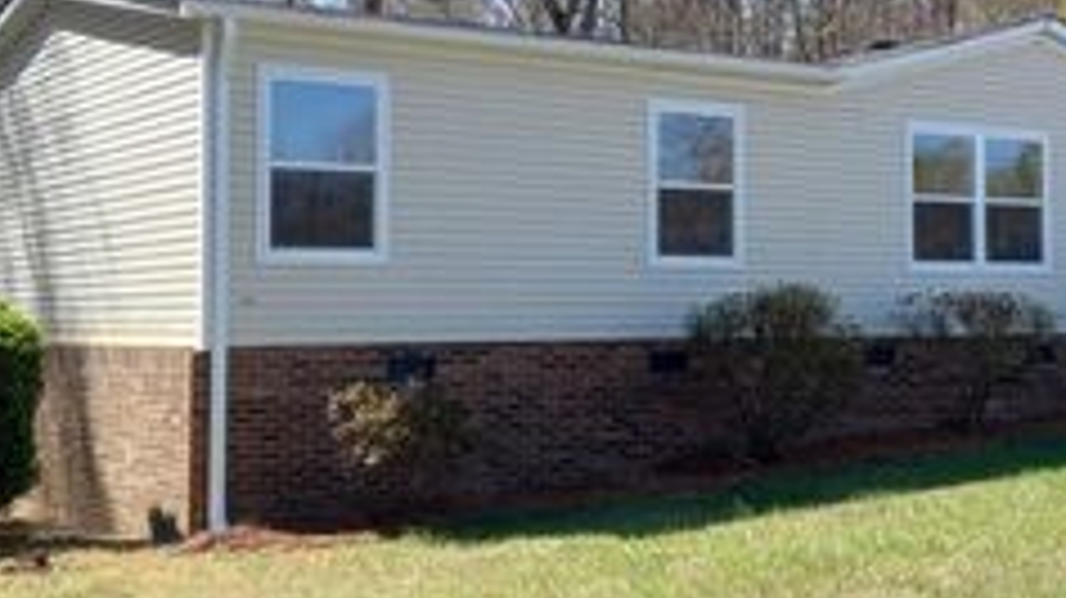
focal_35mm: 62
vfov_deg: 19.4
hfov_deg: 33.1
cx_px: 814
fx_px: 1752
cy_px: 259
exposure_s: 1/739
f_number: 1.8
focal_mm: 3.94
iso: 40
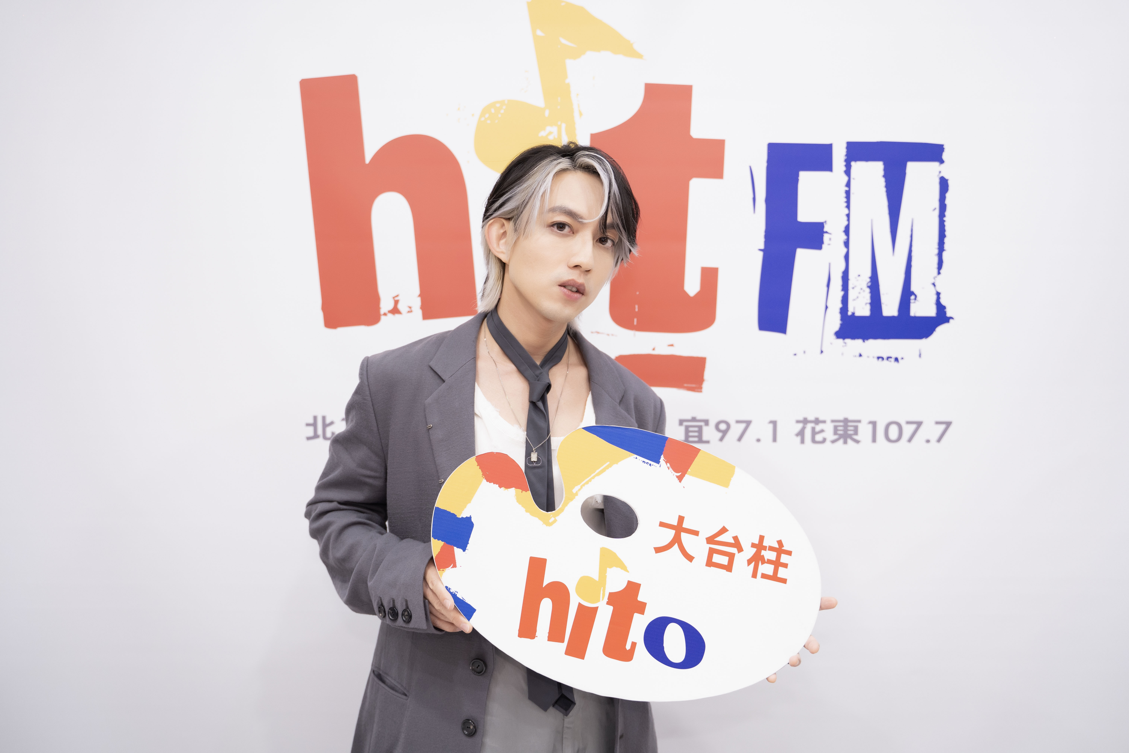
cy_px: 376
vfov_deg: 36.9
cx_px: 564
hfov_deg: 53.1
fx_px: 1129
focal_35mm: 36
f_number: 2.8
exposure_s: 1/100
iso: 1000
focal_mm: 36
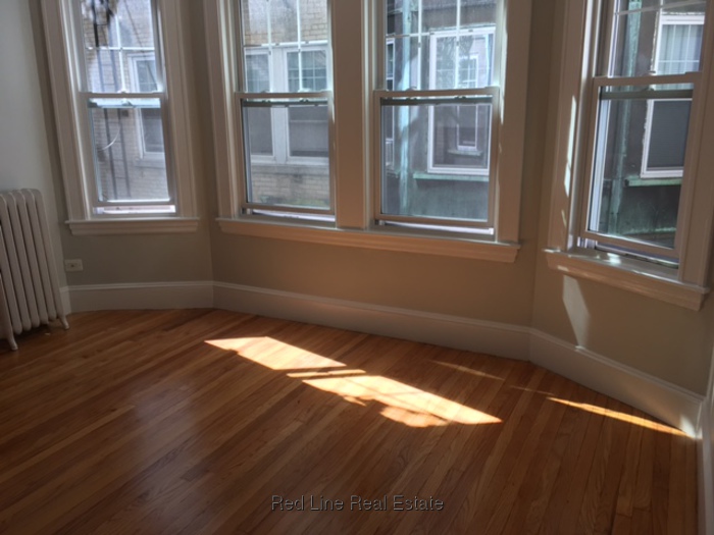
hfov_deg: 61.7
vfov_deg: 48.2
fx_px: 598
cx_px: 357
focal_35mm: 29
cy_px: 268
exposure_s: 1/120
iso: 40
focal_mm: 4.15
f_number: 2.2
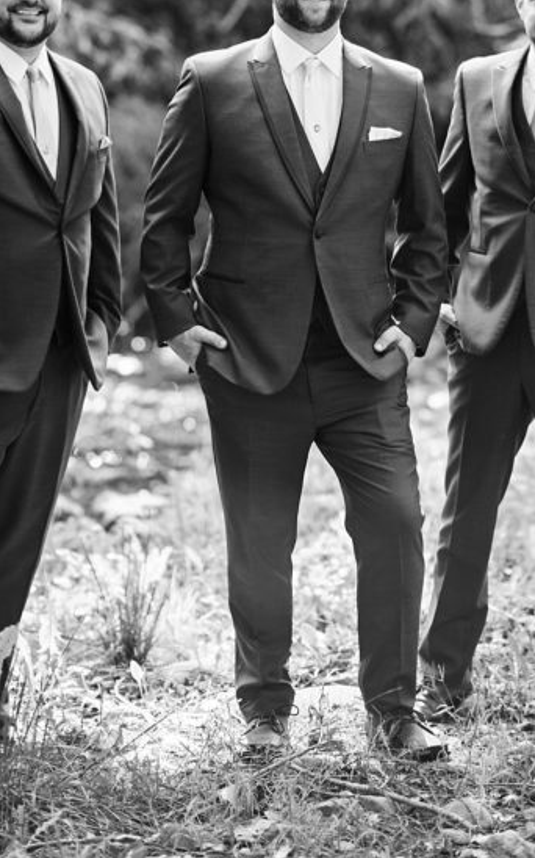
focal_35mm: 162
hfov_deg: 8.1
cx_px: 307
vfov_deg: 12.9
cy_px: 146
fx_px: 3783
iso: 200
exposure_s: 1/800
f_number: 1.8
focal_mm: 85
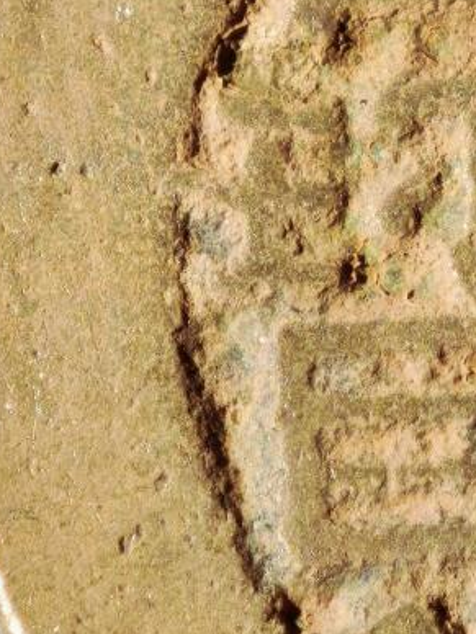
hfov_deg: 2.8
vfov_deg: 3.7
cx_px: 877
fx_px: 9864
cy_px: 253
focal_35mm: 538
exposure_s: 1/100
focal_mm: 9
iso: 250
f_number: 2
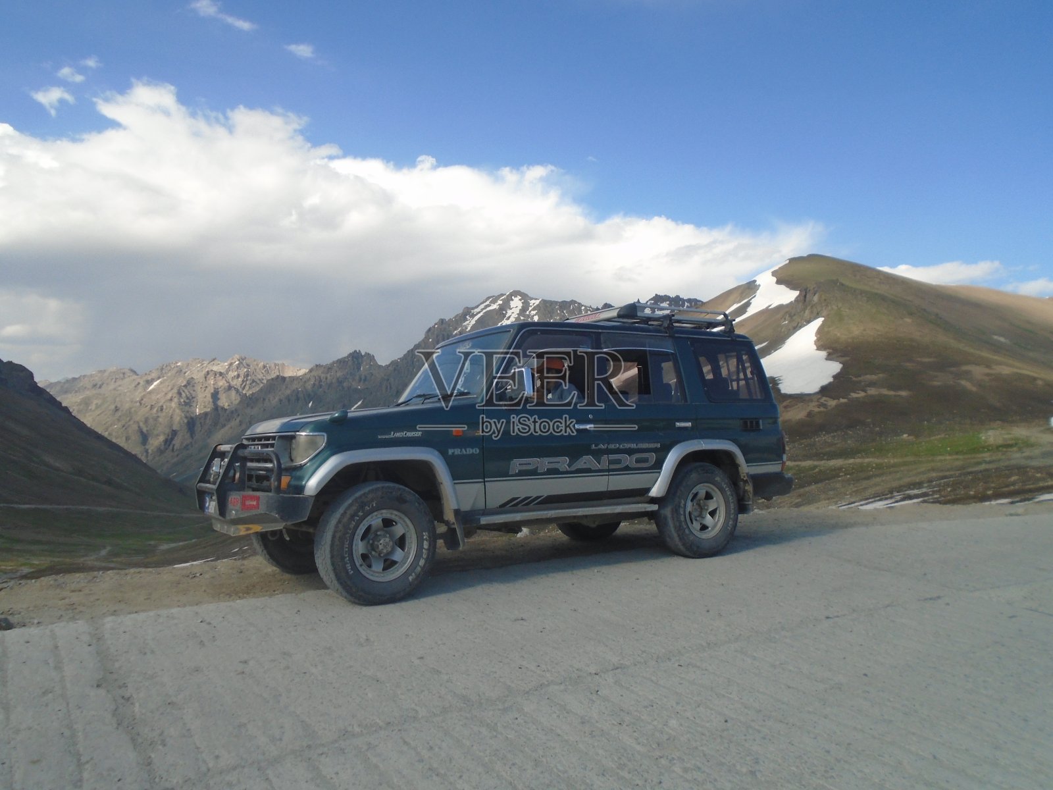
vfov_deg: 53.1
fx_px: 791
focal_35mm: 26
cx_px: 526
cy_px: 395
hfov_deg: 67.3
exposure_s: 1/160
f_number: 8
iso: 100
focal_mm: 4.6
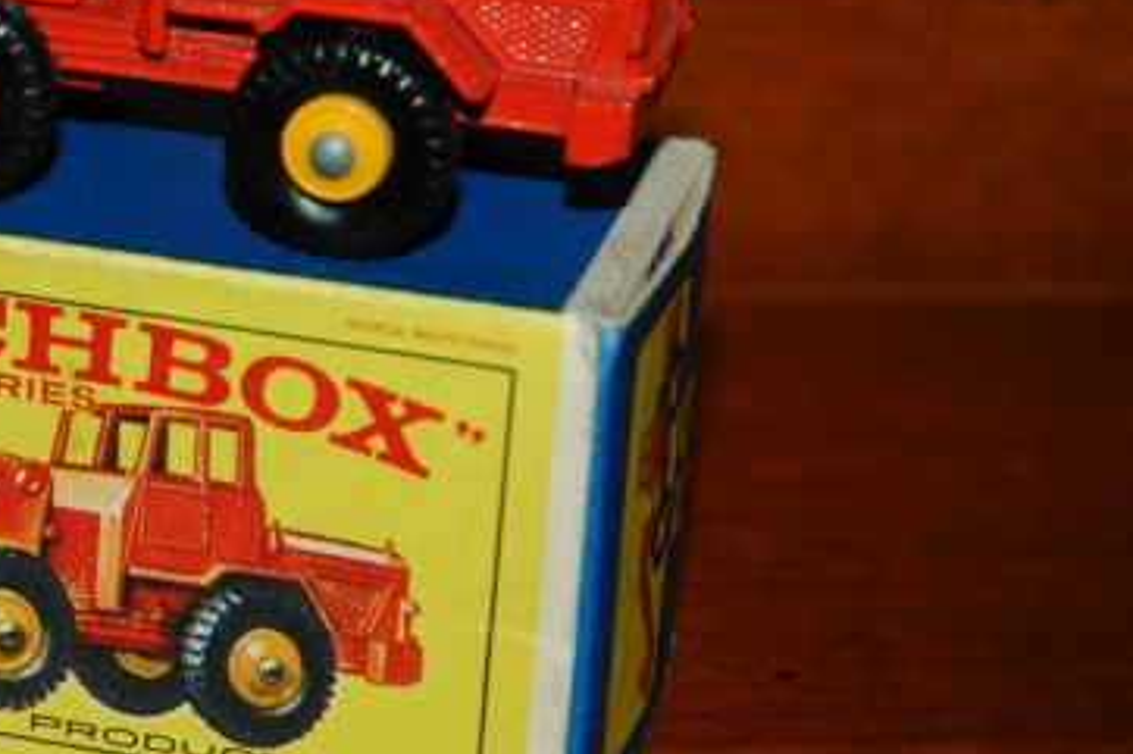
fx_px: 7298
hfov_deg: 8.8
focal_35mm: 232
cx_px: 0
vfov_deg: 5.9
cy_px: 288
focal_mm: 70
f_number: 5.6
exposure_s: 1/125
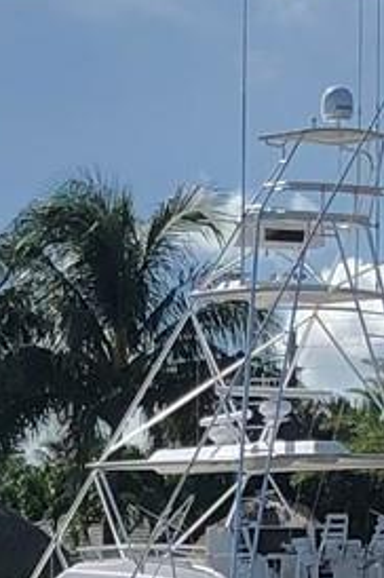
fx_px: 3497
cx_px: 15
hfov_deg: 6.3
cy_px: 1057
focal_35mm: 218
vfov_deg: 9.0
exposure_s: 1/2558
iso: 20
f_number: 1.8
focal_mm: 3.99
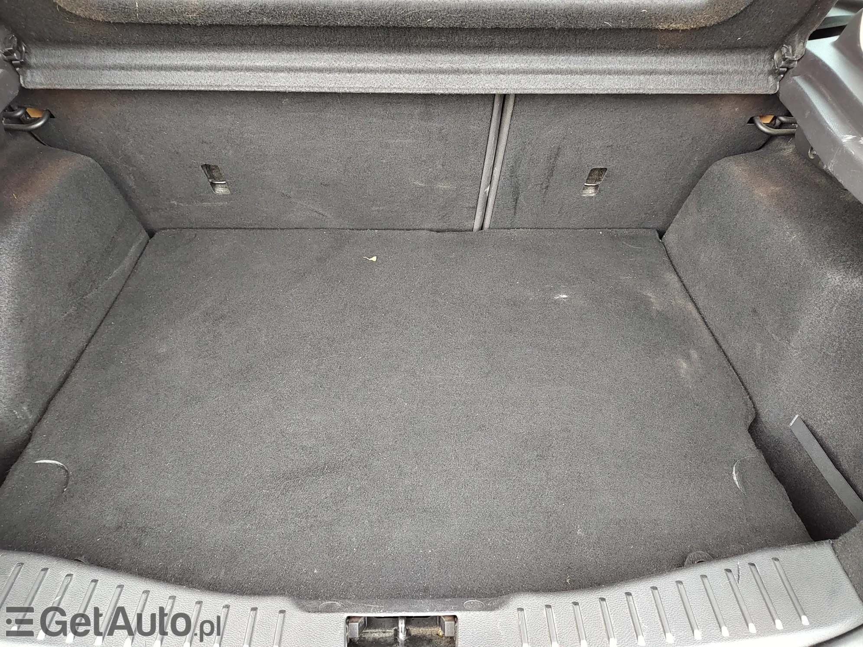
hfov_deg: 73.9
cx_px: 432
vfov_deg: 58.9
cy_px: 324
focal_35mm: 23
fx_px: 573
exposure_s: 1/50
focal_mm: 5.56
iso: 666
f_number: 1.8
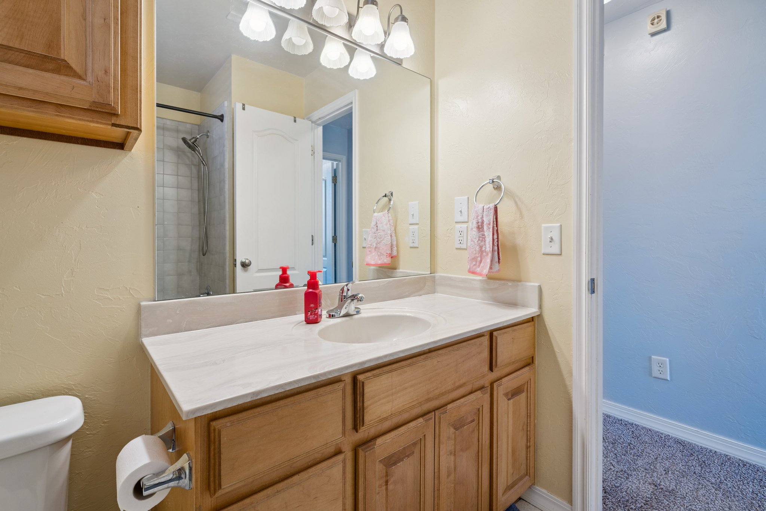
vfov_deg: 73.8
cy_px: 256
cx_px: 383
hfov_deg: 96.7
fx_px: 340
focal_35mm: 16
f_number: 7.1
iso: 200
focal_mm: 16
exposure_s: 1/13
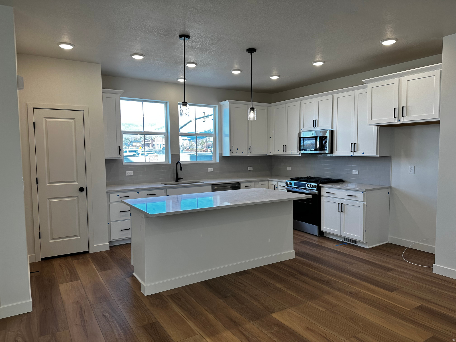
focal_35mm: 24
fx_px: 316
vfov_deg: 56.8
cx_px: 228
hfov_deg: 71.6
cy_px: 171
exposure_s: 1/197
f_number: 1.78
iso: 80
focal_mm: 6.86
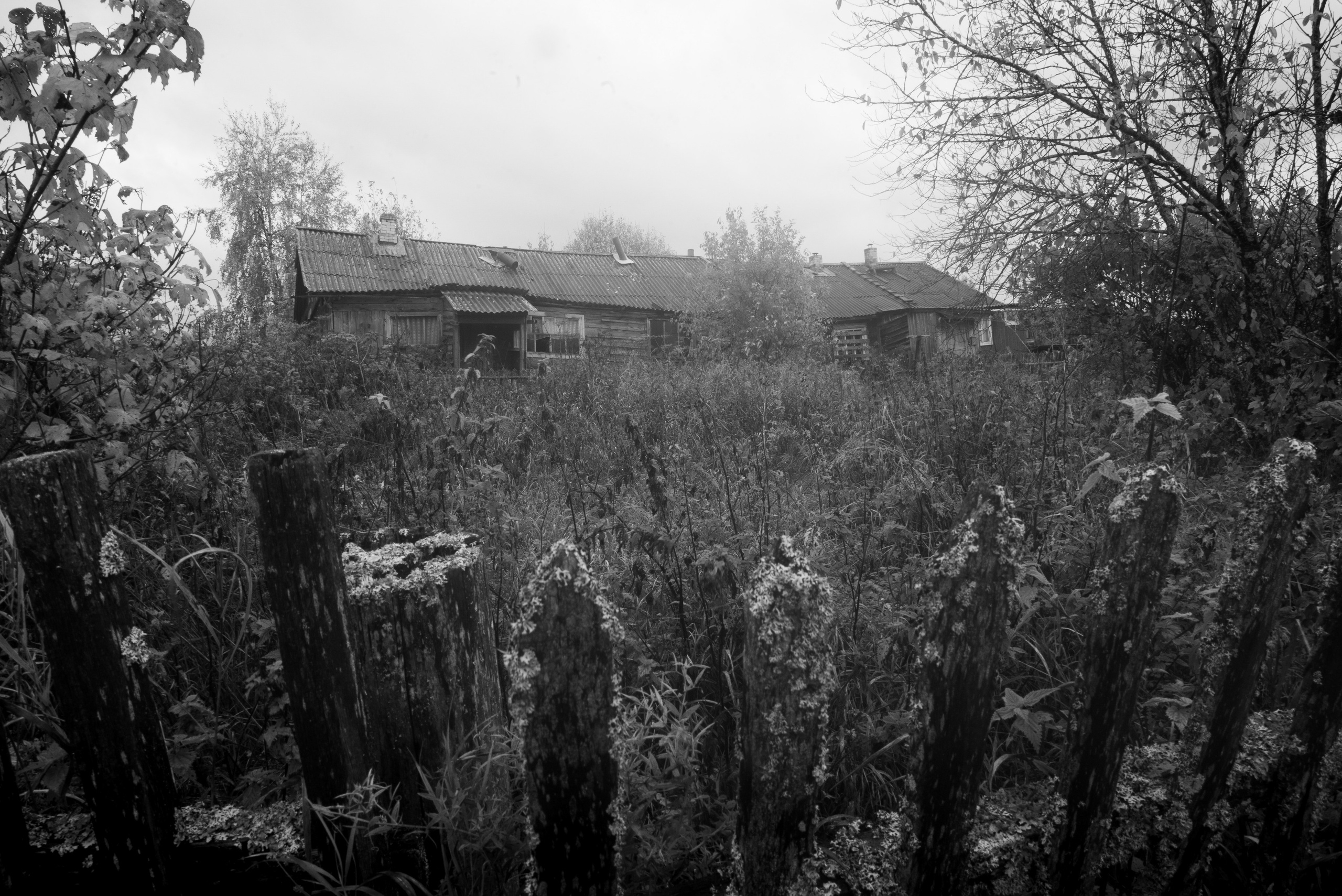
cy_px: 448
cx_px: 671
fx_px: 895
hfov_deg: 73.7
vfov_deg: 53.2
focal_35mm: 24
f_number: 22
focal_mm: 24
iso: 400
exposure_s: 1/10
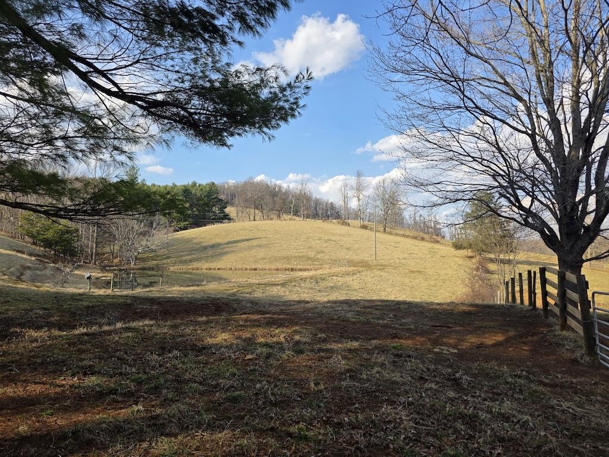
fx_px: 405
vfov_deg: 58.9
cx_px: 304
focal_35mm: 23
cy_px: 228
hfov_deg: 73.9
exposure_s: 1/2905
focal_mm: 6.3
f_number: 1.7
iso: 80
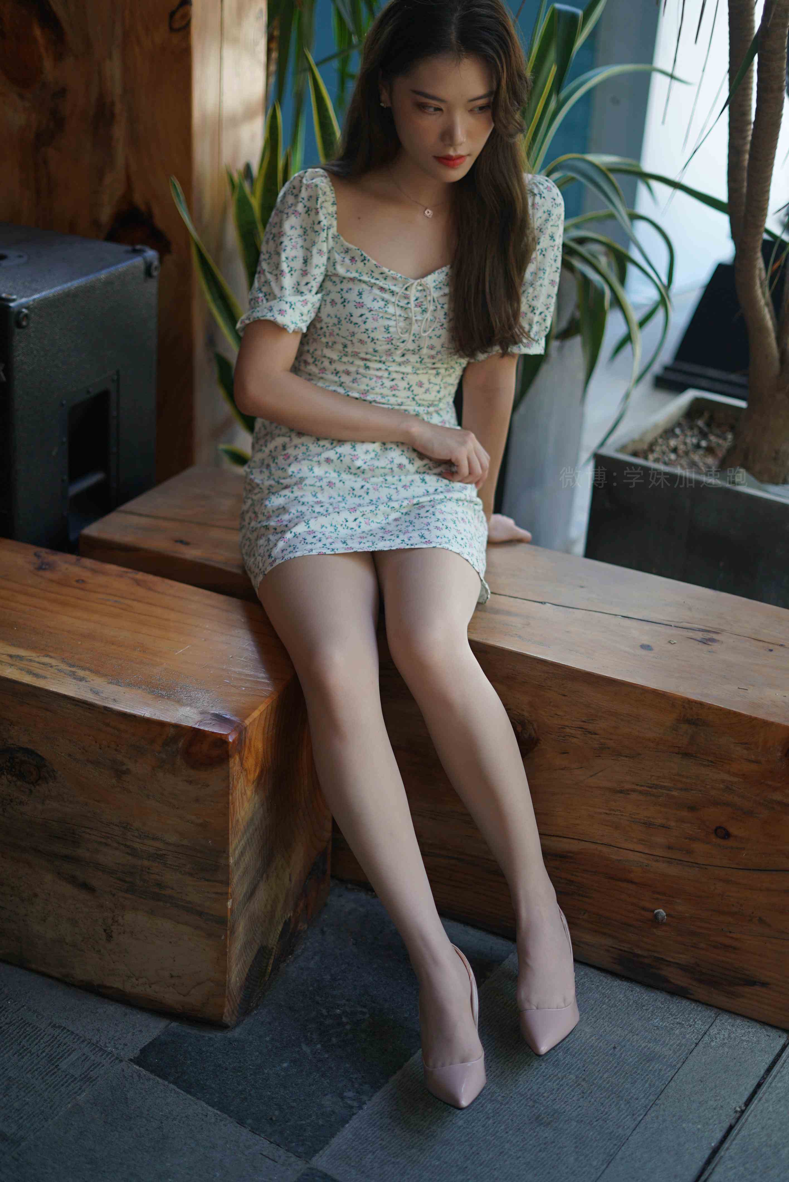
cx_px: 394
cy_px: 591
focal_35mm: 50
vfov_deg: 39.6
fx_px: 1641
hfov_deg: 27.0
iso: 250
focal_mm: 50
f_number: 1.8
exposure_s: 1/400
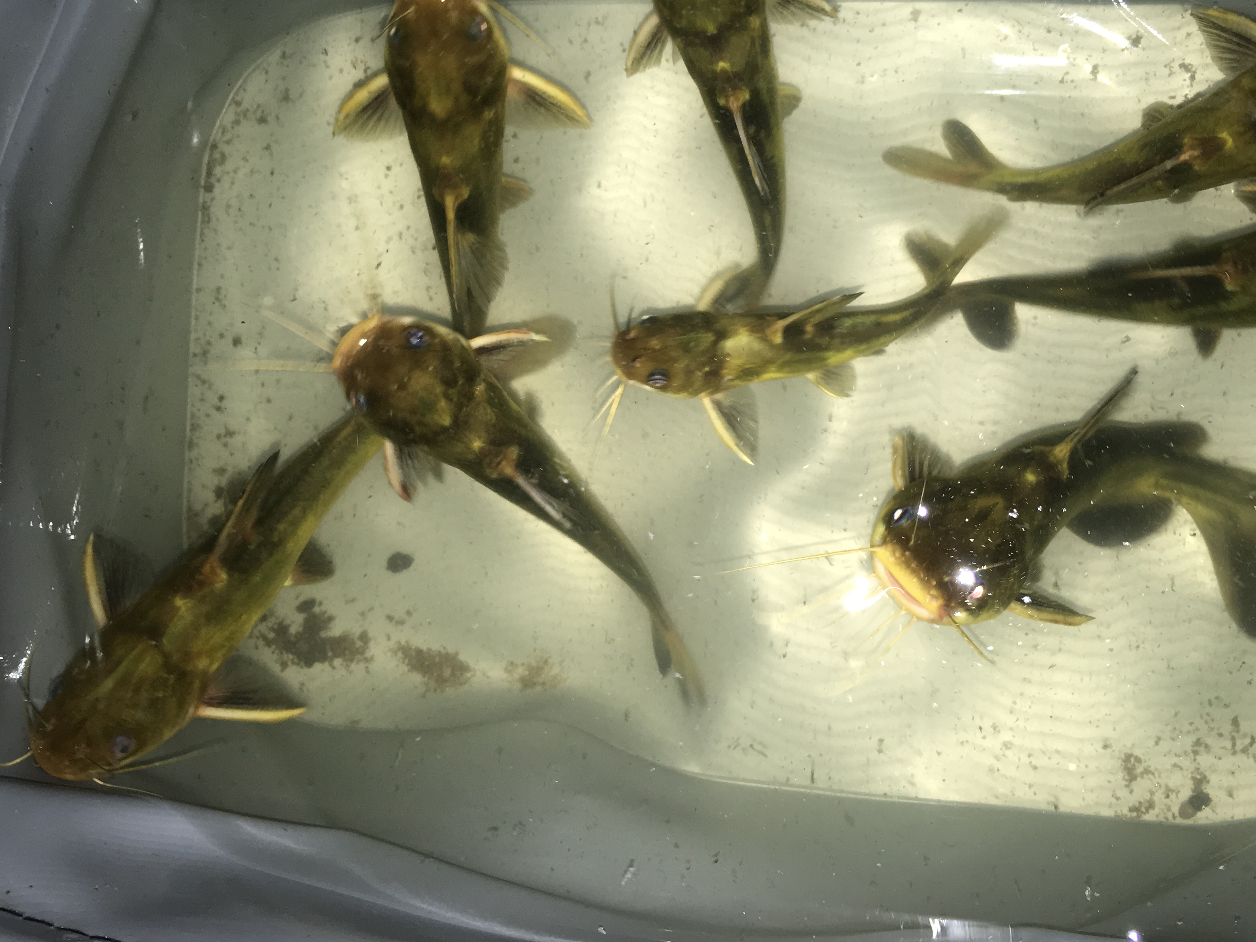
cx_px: 706
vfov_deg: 38.4
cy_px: 357
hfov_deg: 50.0
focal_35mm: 37
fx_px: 1343
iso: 40
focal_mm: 4.15
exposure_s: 1/17
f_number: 2.2
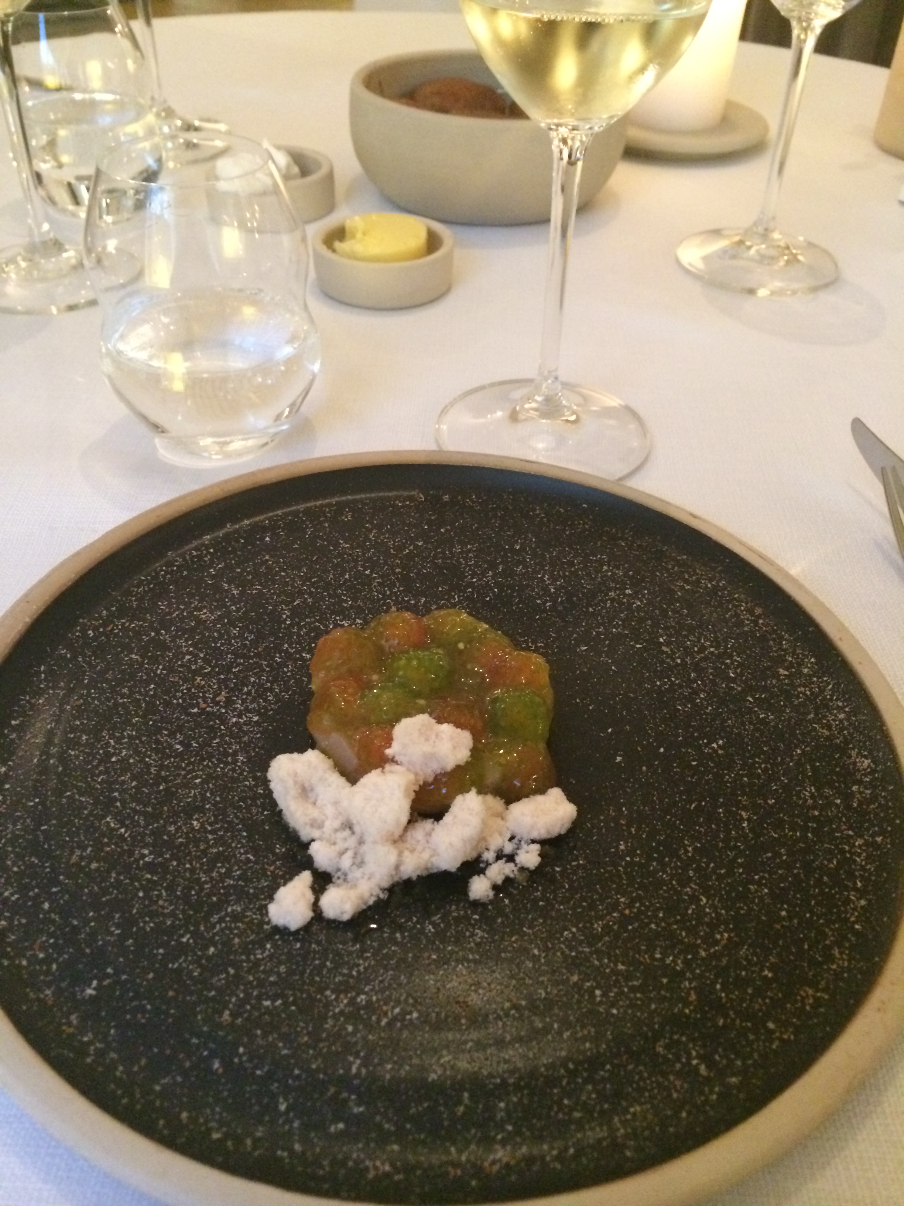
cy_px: 603
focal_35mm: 30
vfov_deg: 60.0
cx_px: 452
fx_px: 1045
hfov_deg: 46.8
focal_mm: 4.12
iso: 500
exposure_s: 1/15
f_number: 2.2
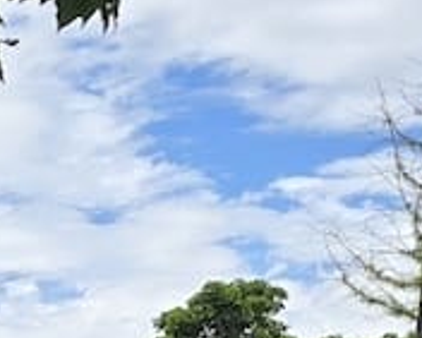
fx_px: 1275
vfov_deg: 13.7
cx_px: -364
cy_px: 585
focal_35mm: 102
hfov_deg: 15.7
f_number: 1.7
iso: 12
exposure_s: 1/909
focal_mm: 6.3
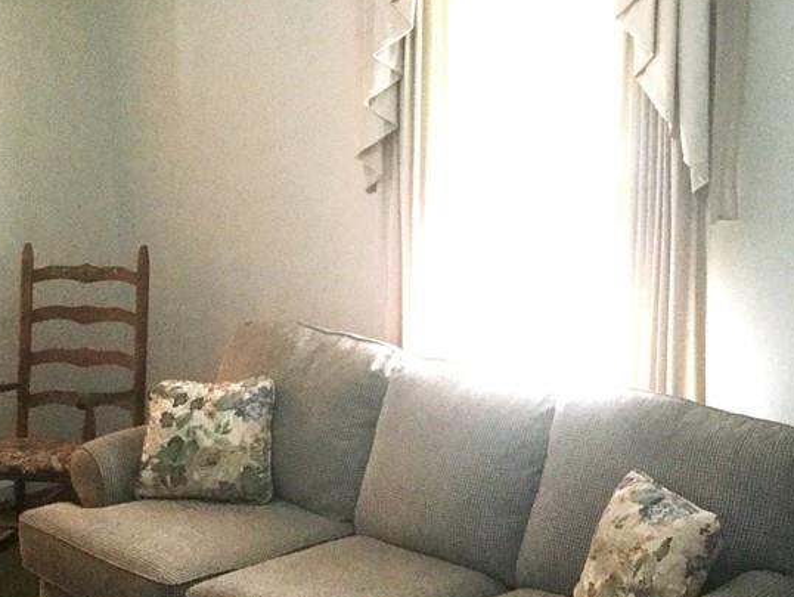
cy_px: 265
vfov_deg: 24.8
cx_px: 496
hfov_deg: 32.5
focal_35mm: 59
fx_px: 1354
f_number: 2.4
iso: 200
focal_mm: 3.3
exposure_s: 1/30
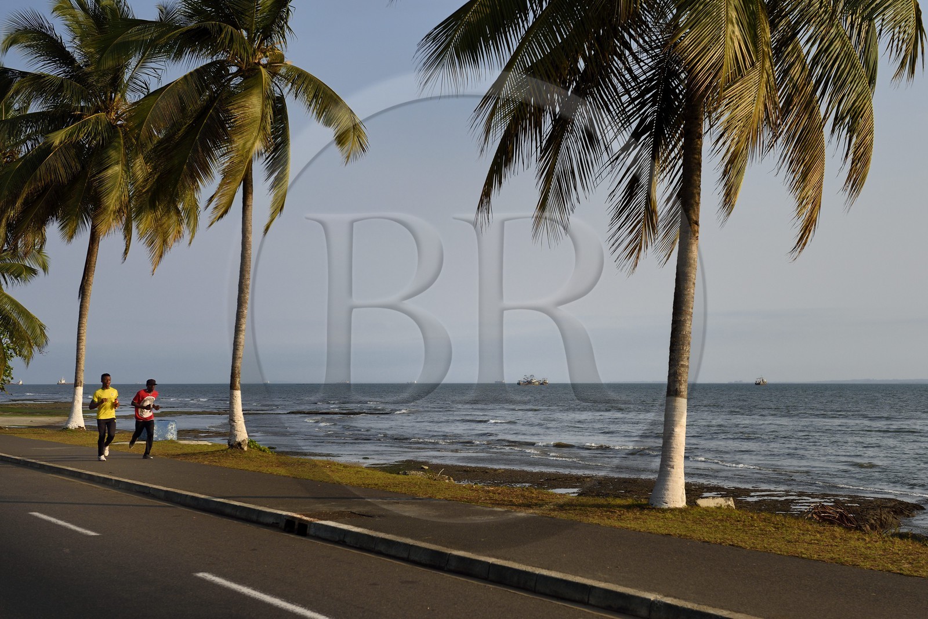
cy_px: 310
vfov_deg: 28.1
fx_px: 1237
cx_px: 464
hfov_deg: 41.1
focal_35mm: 48
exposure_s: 1/1600
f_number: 5.6
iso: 400
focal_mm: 48
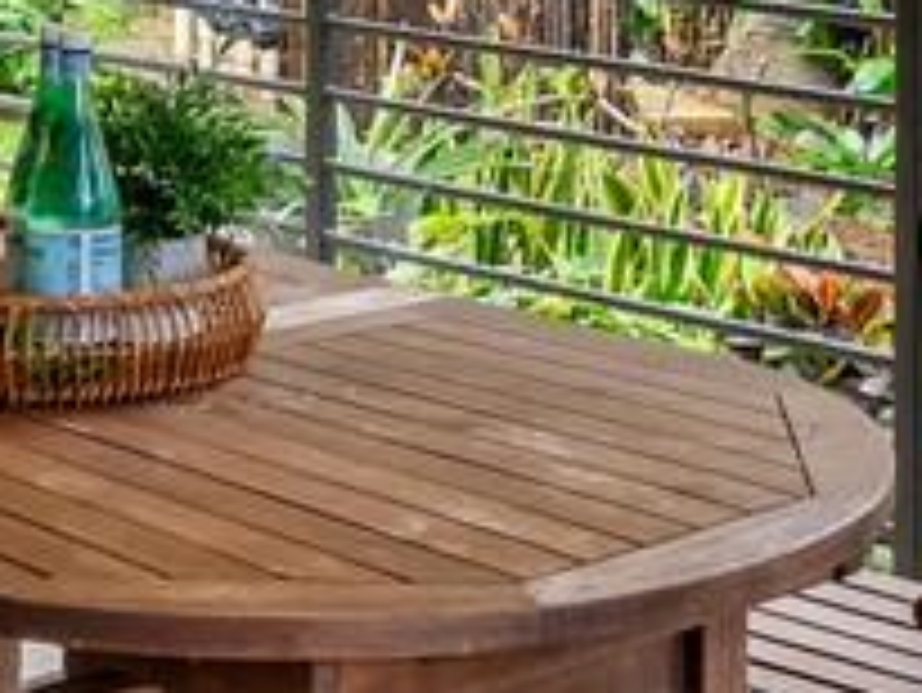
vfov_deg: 12.7
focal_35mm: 109
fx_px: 2905
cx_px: 389
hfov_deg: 18.0
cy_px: -450
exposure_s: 1/1600
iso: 1250
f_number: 4
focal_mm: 7
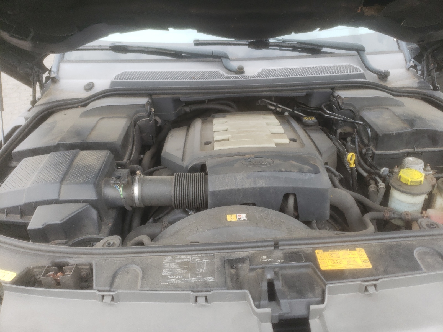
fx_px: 333
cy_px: 166
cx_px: 222
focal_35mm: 26
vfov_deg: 53.1
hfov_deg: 67.3
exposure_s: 1/250
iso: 50
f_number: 1.5
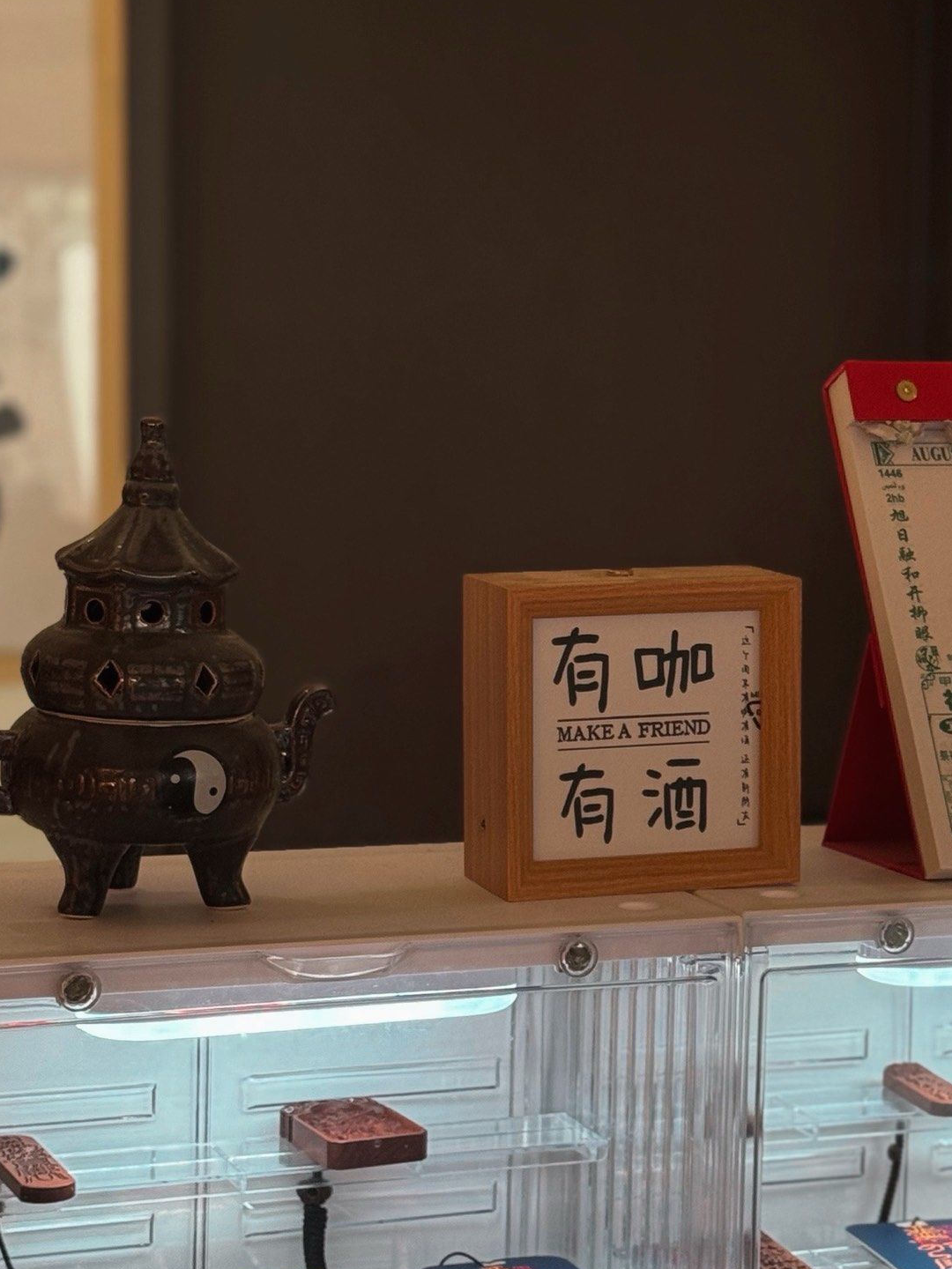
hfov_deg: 16.2
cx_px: 661
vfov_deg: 21.5
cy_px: 648
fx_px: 3337
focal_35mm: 91
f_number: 1.78
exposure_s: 1/50
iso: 80
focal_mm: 6.76
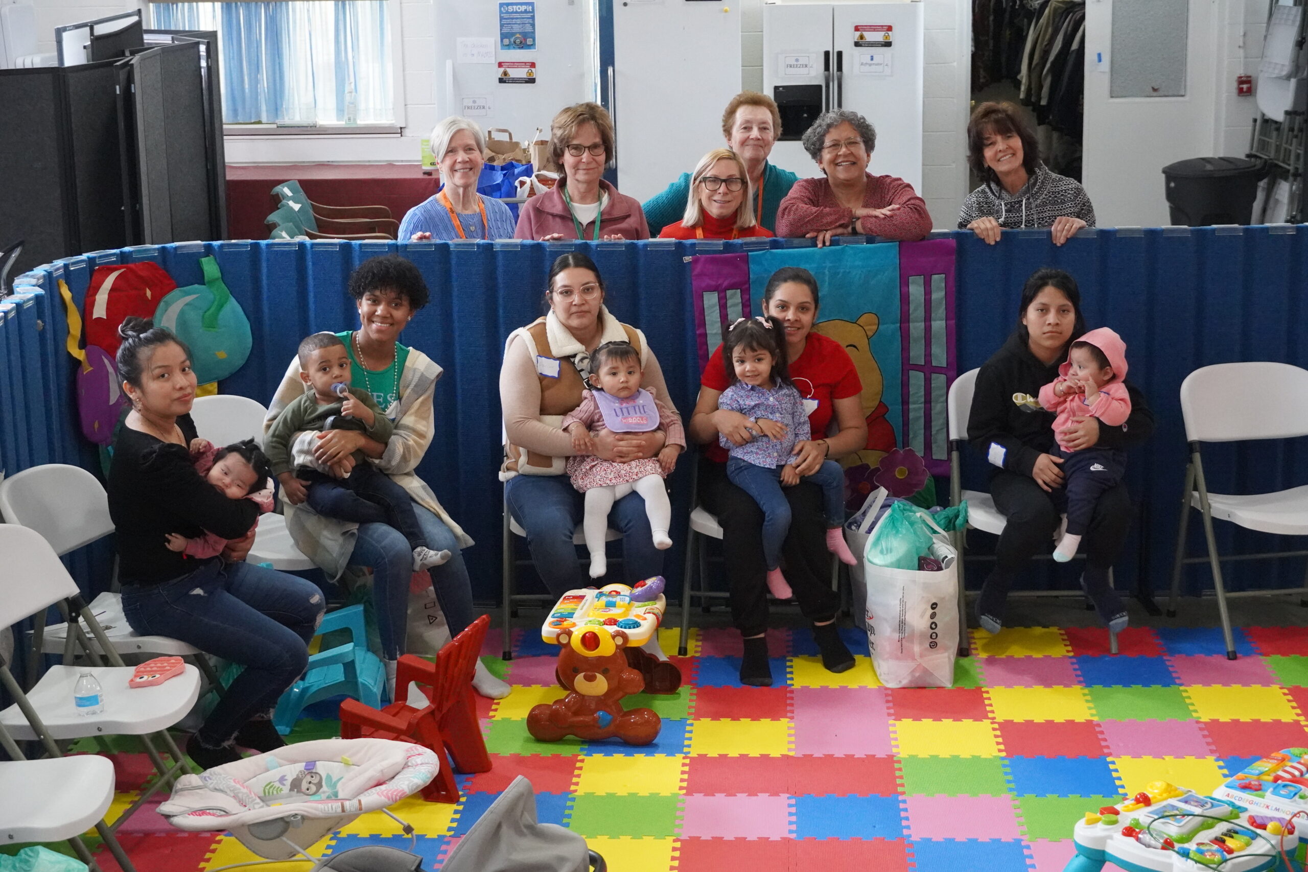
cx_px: 654
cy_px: 436
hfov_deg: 31.9
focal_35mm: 63
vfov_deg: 21.6
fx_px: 2289
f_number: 5
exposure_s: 1/80
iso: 6400
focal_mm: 42
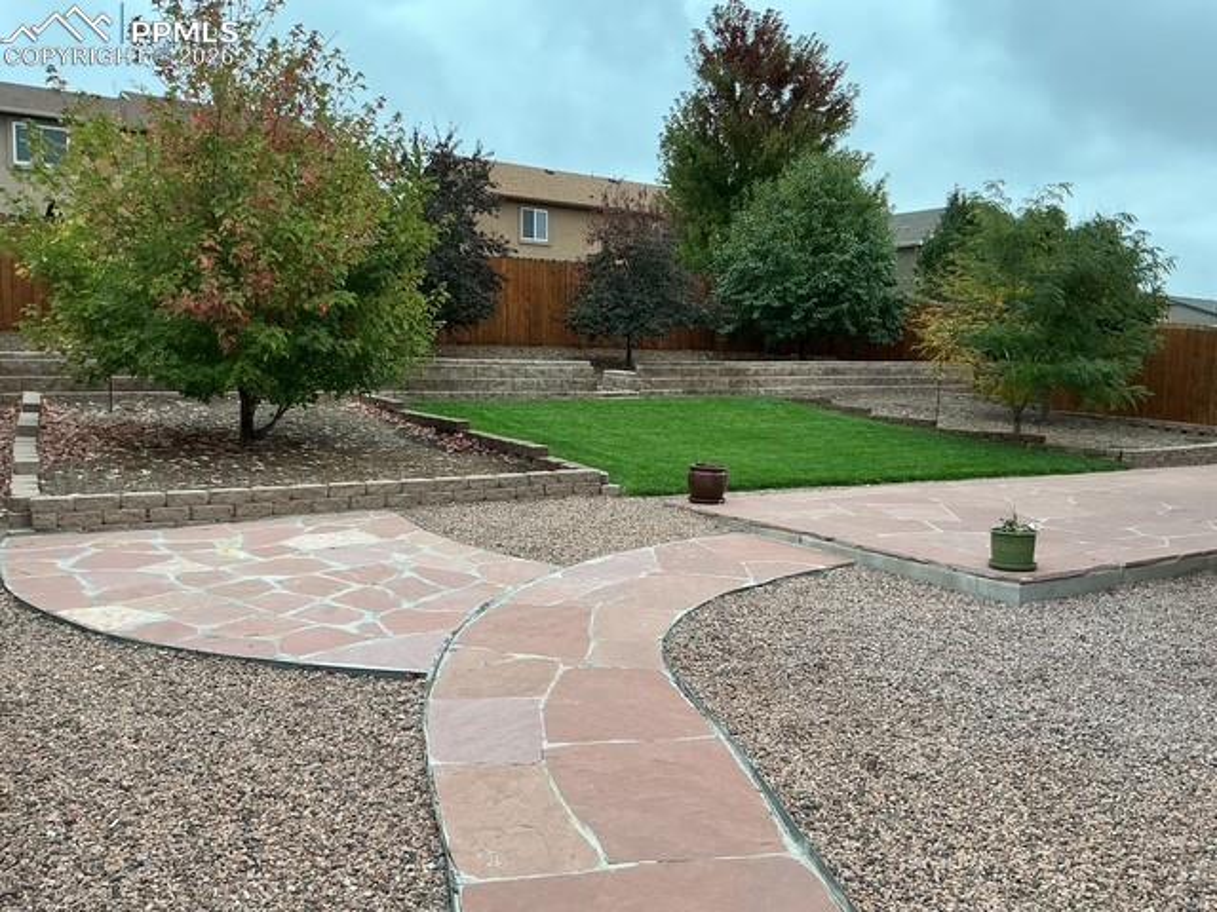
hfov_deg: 61.7
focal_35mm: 29
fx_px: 1020
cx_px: 608
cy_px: 456
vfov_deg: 48.2
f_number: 1.8
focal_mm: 3
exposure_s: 1/240
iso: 25
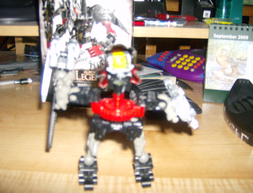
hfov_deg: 51.1
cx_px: 126
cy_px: 96
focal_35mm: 36
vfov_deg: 40.0
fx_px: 264
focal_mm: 6
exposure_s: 1/60
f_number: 2.8
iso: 200
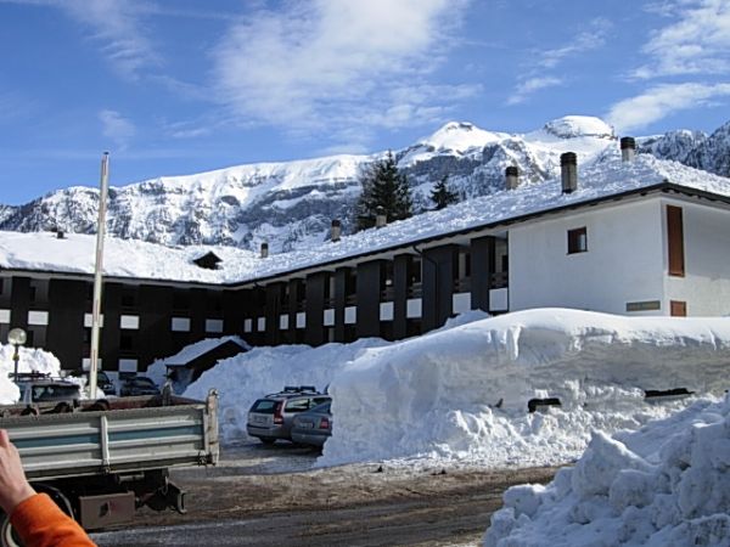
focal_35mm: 36
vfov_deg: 39.7
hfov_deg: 51.4
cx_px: 365
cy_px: 274
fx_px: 759
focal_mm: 7.5
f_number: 6.8
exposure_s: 1/322
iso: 50
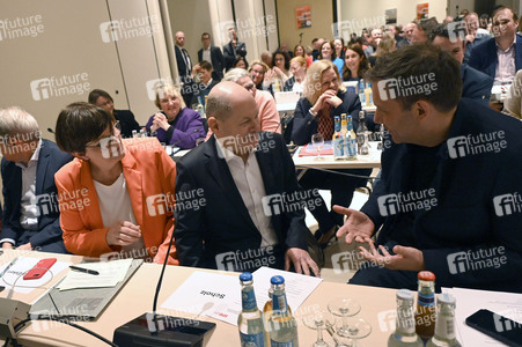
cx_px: 261
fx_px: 348
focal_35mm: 24
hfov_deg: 73.8
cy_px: 174
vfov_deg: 53.1
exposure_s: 1/400
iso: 6400
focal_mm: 24
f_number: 4
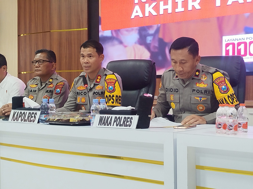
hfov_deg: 33.8
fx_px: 417
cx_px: 126
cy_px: 94
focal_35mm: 57
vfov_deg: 25.7
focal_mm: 5.31
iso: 320
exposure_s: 1/25
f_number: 1.7
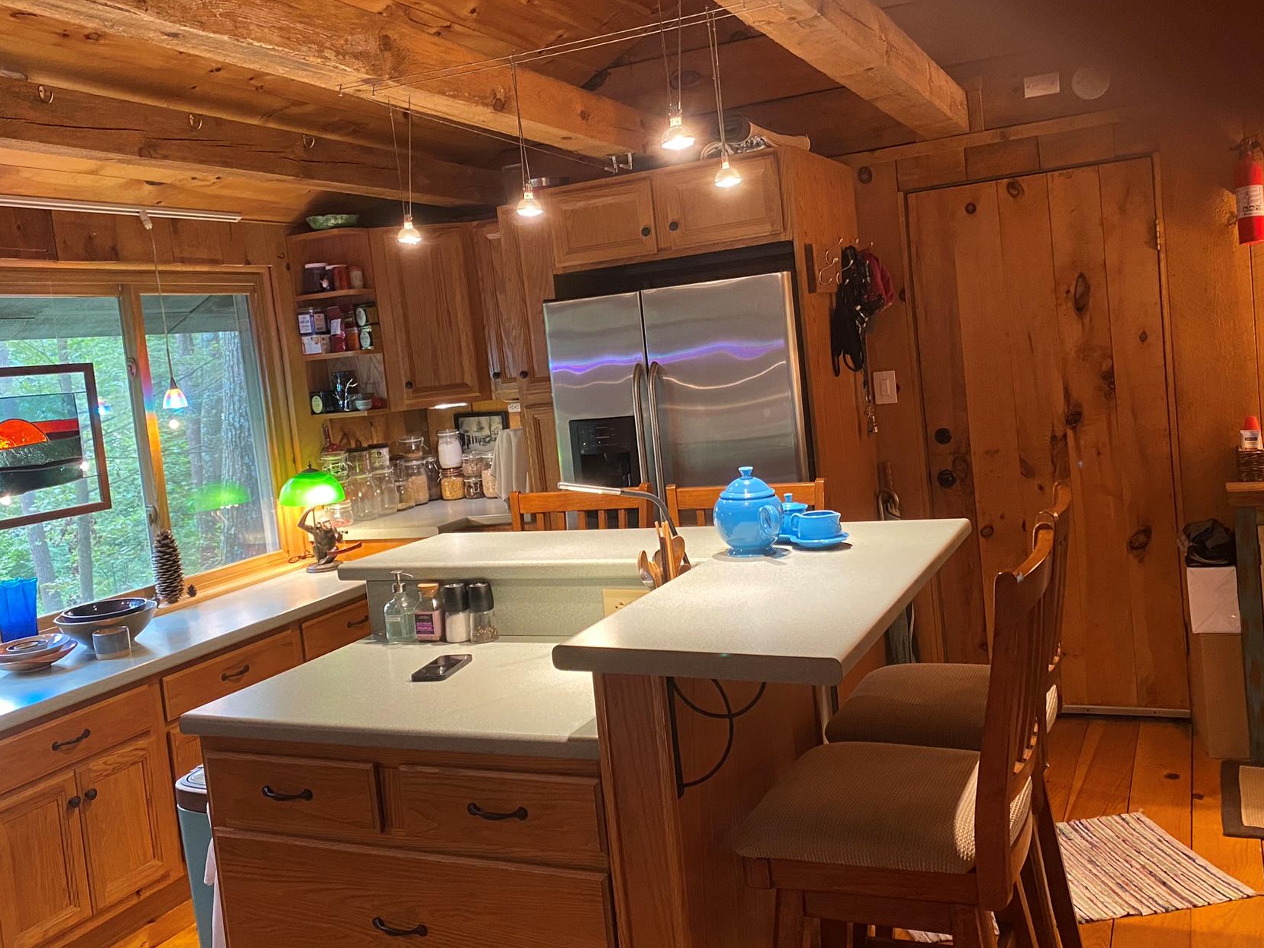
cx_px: 621
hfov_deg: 56.8
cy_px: 453
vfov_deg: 44.1
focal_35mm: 32
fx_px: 1168
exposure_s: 1/40
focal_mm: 4.25
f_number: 1.8
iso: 400
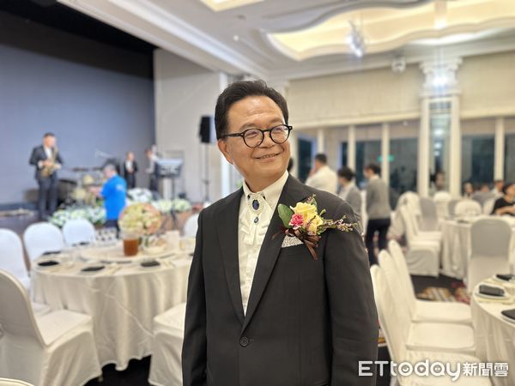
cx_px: 258
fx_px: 357
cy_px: 193
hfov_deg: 71.6
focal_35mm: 24
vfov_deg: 56.8
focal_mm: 6.86
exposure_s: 1/60
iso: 250
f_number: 1.78
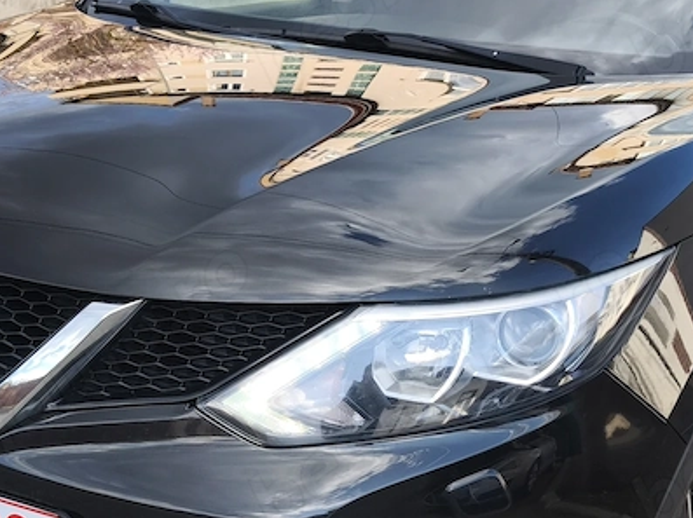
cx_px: 286
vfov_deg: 24.7
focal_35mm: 58
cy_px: 424
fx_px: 1160
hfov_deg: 33.2
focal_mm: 6.57
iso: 50
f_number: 1.6
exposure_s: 1/579
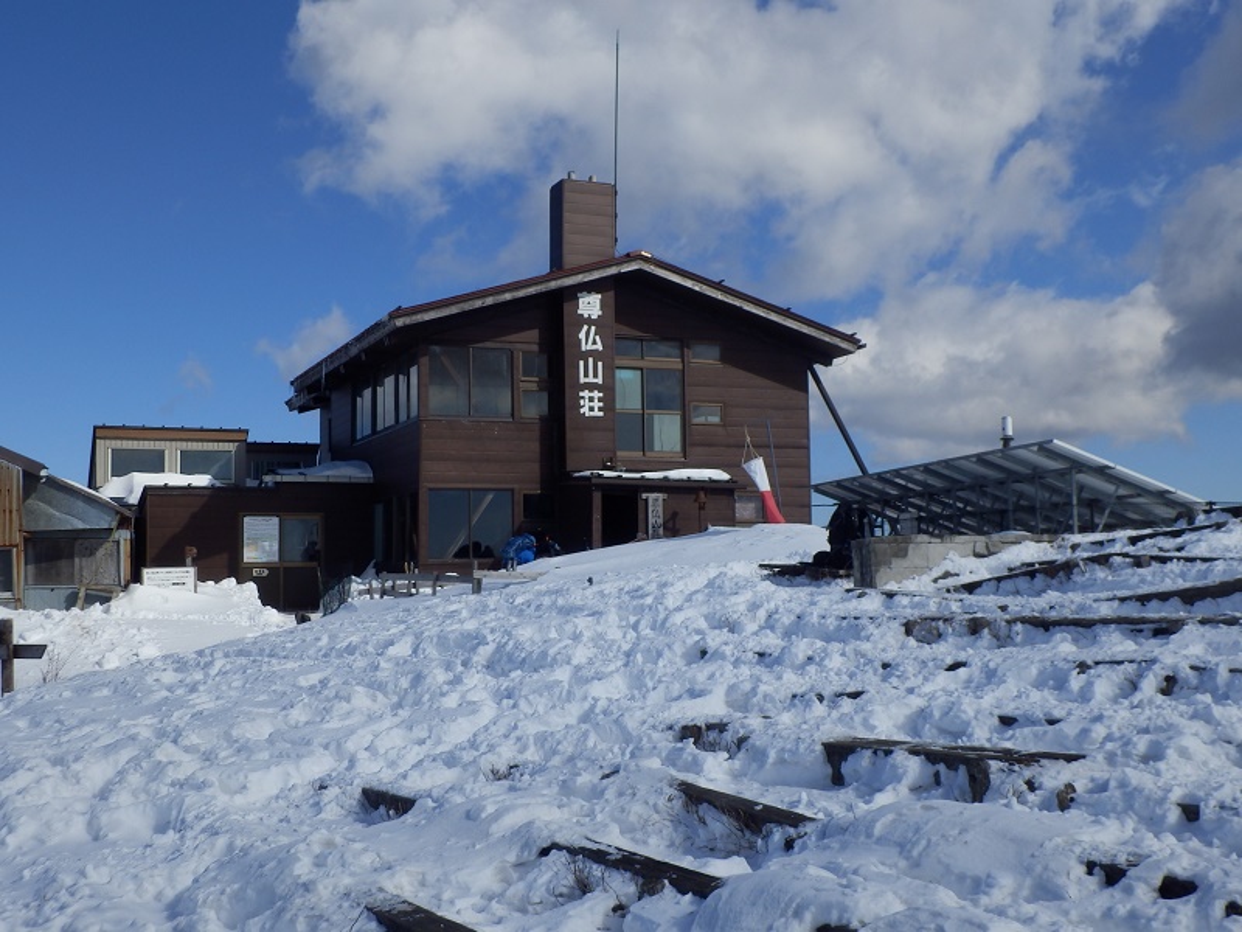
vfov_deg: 32.9
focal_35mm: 44
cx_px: 621
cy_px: 466
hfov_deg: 42.9
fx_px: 1579
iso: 80
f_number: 10.6
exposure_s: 1/200
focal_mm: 7.9
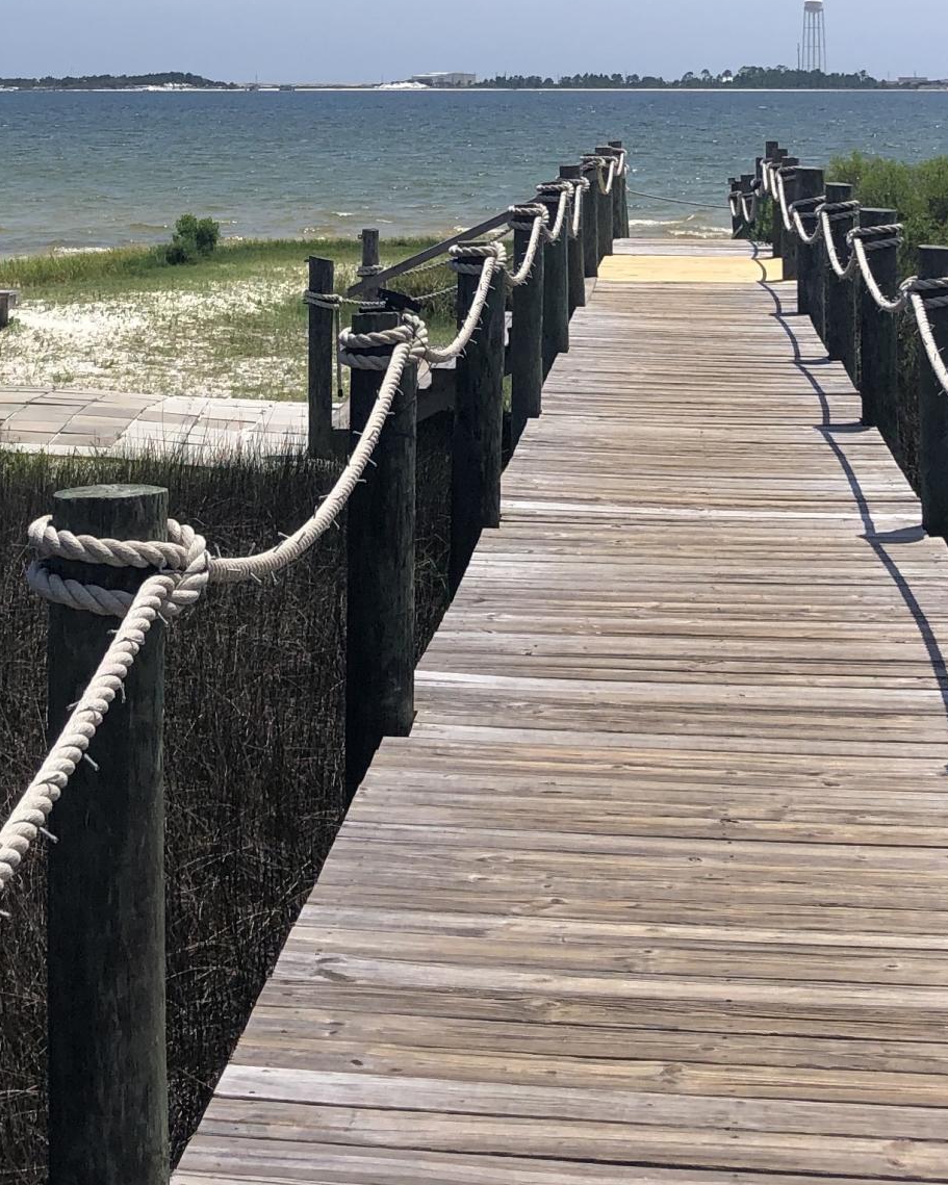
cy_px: 59
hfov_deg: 21.2
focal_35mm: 72
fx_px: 2525
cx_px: 309
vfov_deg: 25.4
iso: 20
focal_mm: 3.99
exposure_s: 1/3436
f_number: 1.8
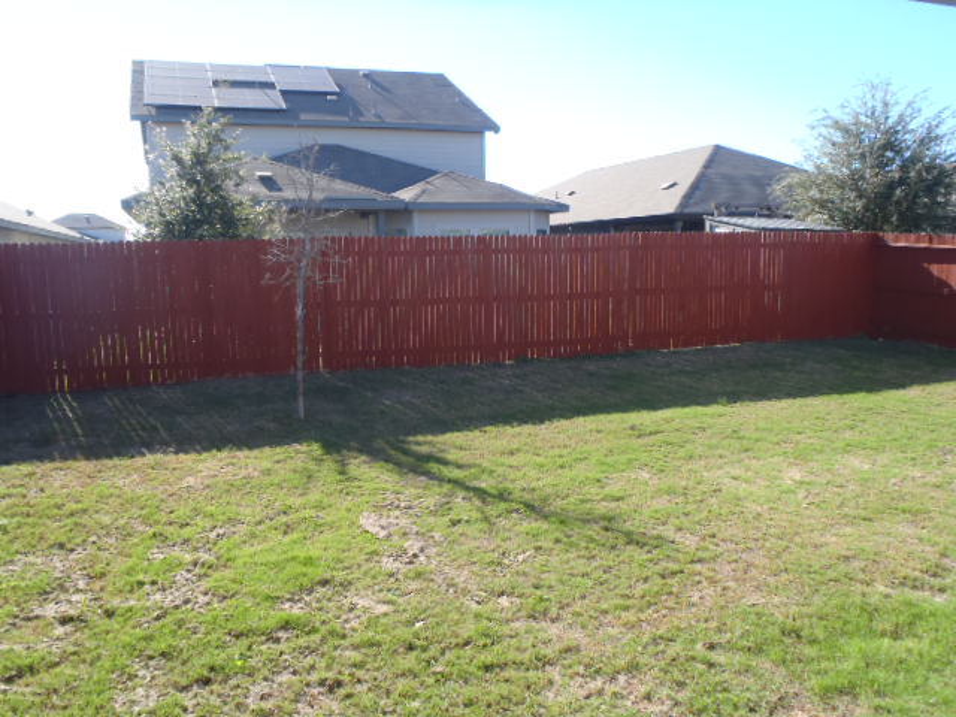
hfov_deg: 63.4
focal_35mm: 28
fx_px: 773
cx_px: 478
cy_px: 358
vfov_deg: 49.7
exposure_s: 1/250
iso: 100
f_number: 3.9
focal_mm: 5
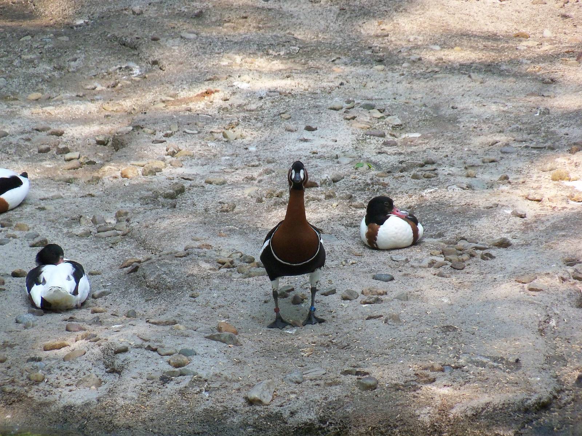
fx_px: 4809
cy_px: 218
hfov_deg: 6.9
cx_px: 291
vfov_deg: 5.2
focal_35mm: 286
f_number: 4.5
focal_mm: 50.6
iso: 250
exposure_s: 1/500
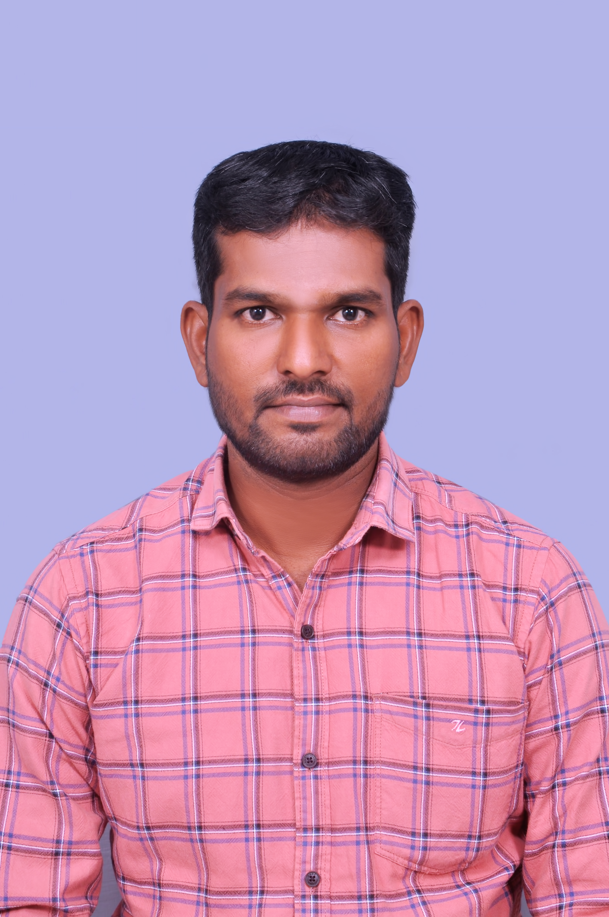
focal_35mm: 75
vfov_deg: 27.0
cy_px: 458
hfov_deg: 18.1
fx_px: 1908
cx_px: 304
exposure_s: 1/160
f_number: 10
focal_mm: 50
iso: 250
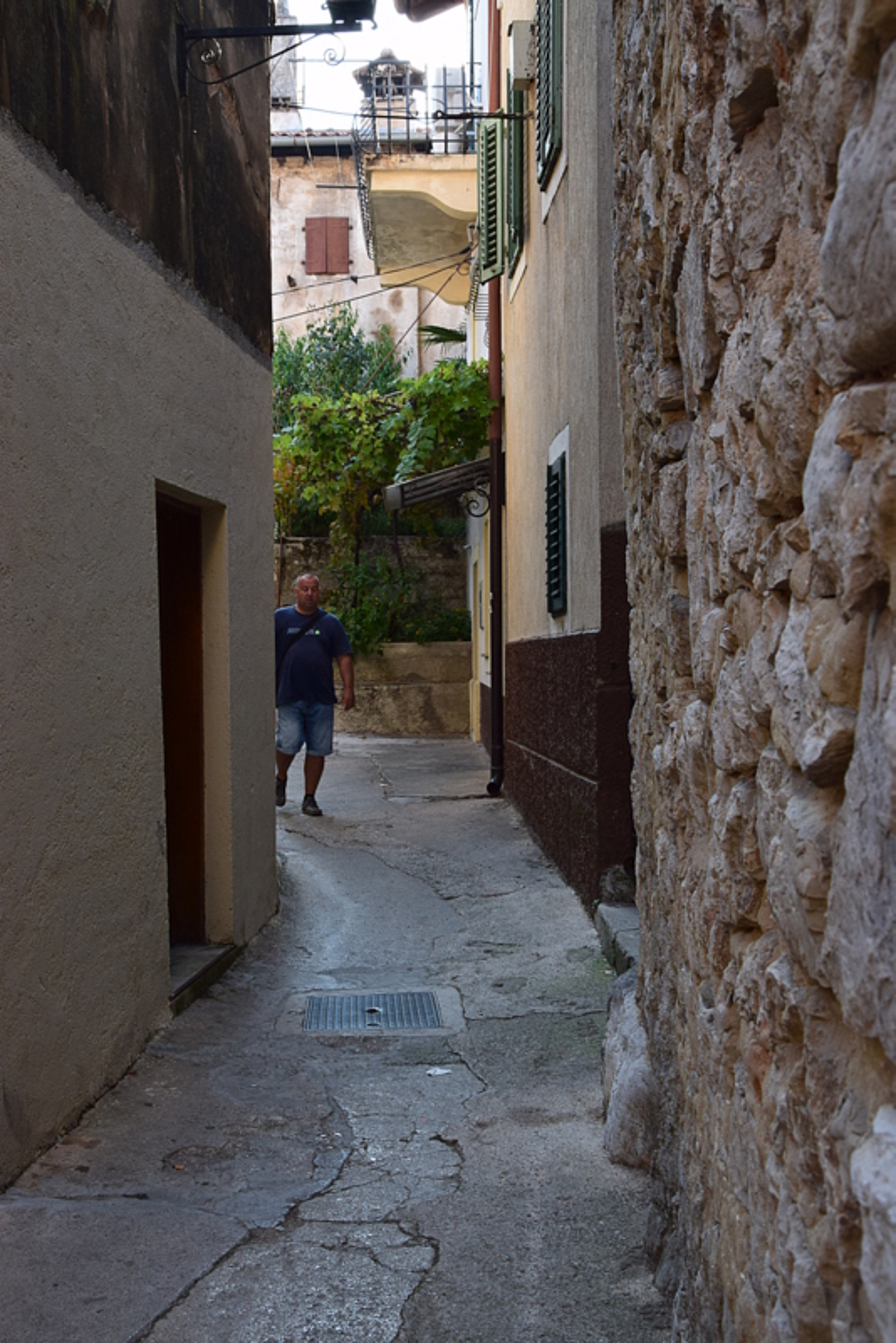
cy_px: 672
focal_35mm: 42
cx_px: 448
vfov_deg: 46.4
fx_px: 1567
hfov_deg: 31.9
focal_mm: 28
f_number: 9
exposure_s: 1/100
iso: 400
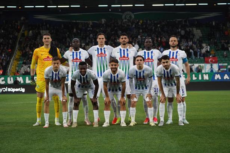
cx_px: 115
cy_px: 76
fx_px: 639
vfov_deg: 13.7
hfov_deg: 20.4
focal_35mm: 100
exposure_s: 1/2000
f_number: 4.5
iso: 5000
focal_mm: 100
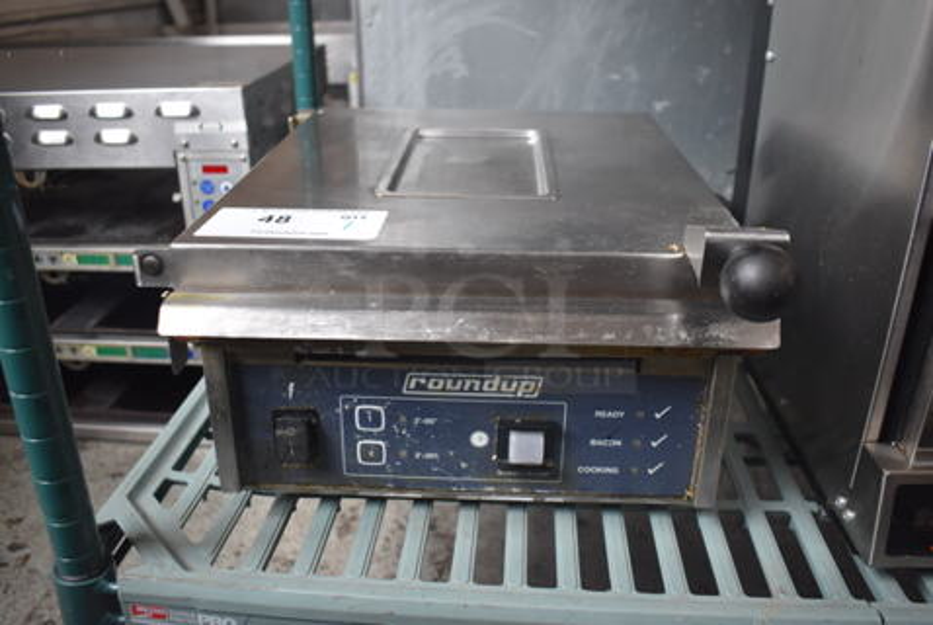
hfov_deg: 57.2
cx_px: 466
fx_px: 856
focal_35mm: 33
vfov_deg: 40.1
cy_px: 312
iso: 800
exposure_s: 1/160
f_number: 3.8
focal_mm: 22
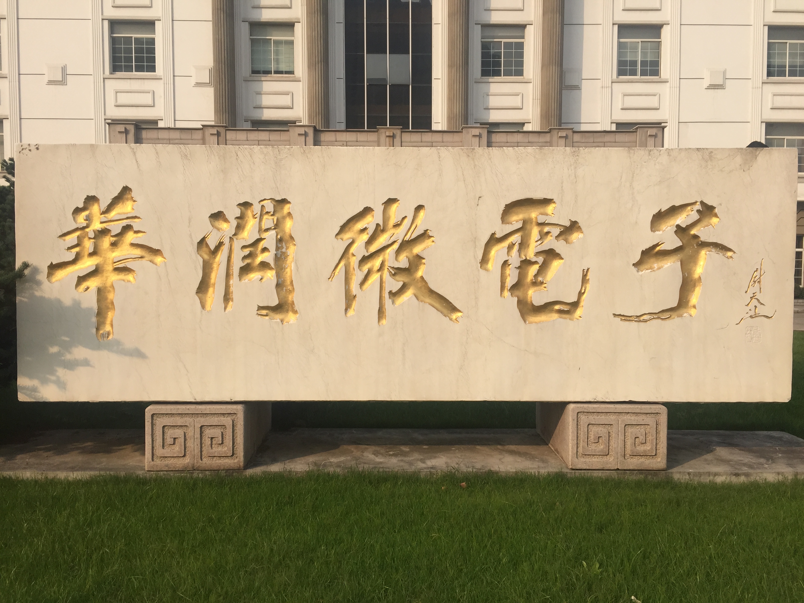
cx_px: 402
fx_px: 674
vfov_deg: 48.2
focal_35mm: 29
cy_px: 302
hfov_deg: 61.7
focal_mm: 4.15
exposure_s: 1/1647
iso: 32
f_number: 2.2
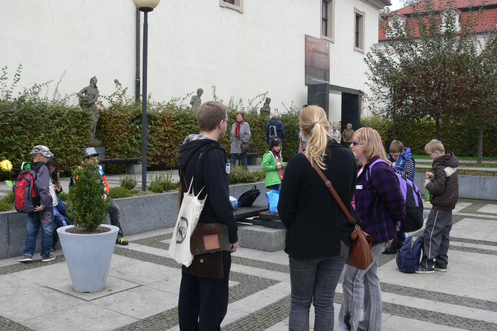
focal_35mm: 37
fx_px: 511
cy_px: 178
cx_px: 249
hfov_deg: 51.9
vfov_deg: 35.9
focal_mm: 7.4
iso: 100
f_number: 4
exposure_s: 1/100
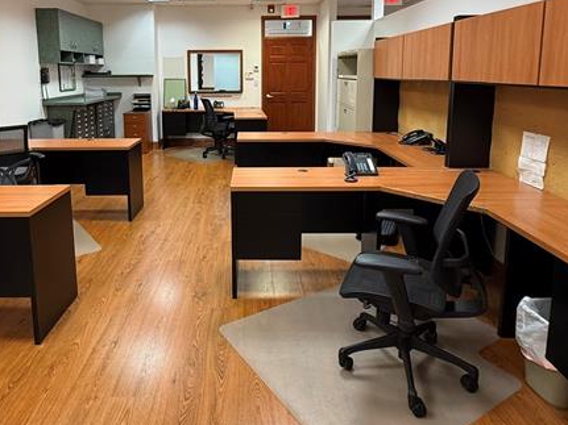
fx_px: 427
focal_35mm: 26
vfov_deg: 51.7
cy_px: 130
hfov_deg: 66.9
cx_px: 239
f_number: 2.2
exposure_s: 1/60
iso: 250
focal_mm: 2.22
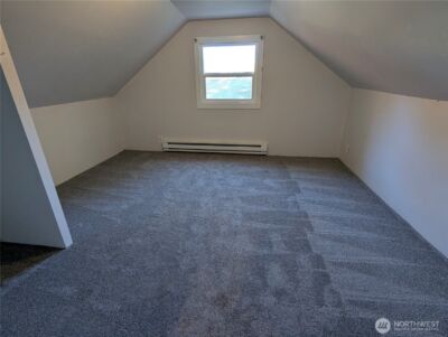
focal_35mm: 16
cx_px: 224
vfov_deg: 78.2
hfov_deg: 94.4
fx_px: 207
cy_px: 168
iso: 93
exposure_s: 1/40
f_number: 2.2
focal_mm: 2.35
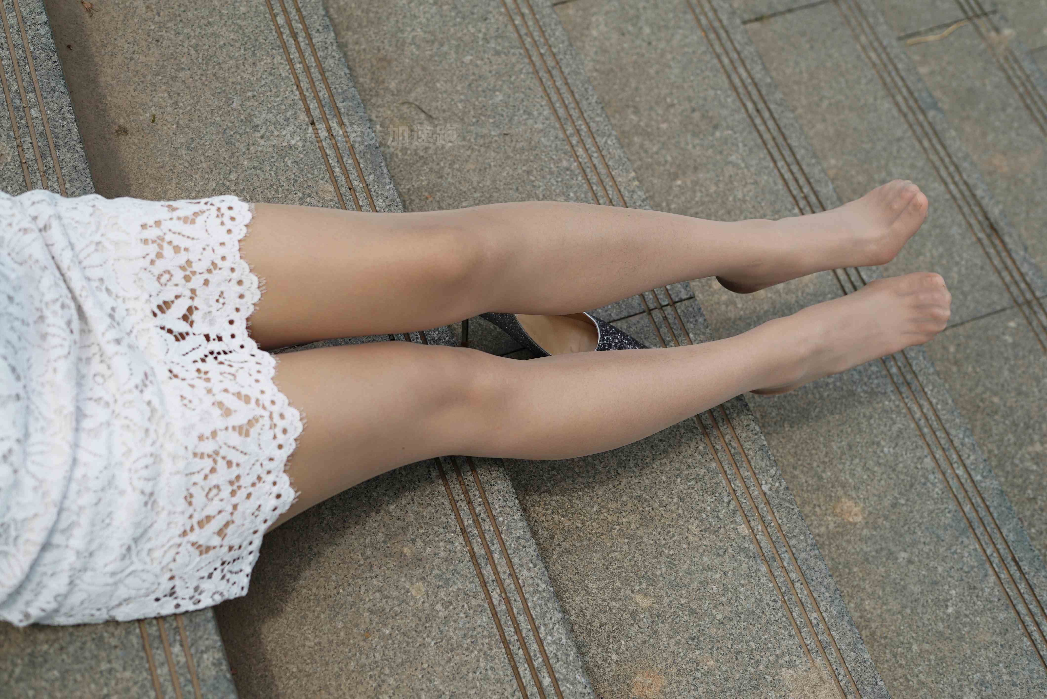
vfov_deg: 27.0
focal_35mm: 50
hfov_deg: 39.6
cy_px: 350
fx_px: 1455
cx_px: 524
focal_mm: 50
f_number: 4
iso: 80
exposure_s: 1/1600
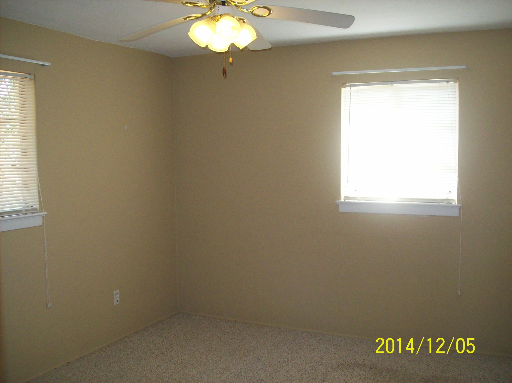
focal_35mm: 36
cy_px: 192
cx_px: 256
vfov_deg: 39.6
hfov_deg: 51.4
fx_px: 532
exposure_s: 1/64
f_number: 2.7
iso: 200
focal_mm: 6
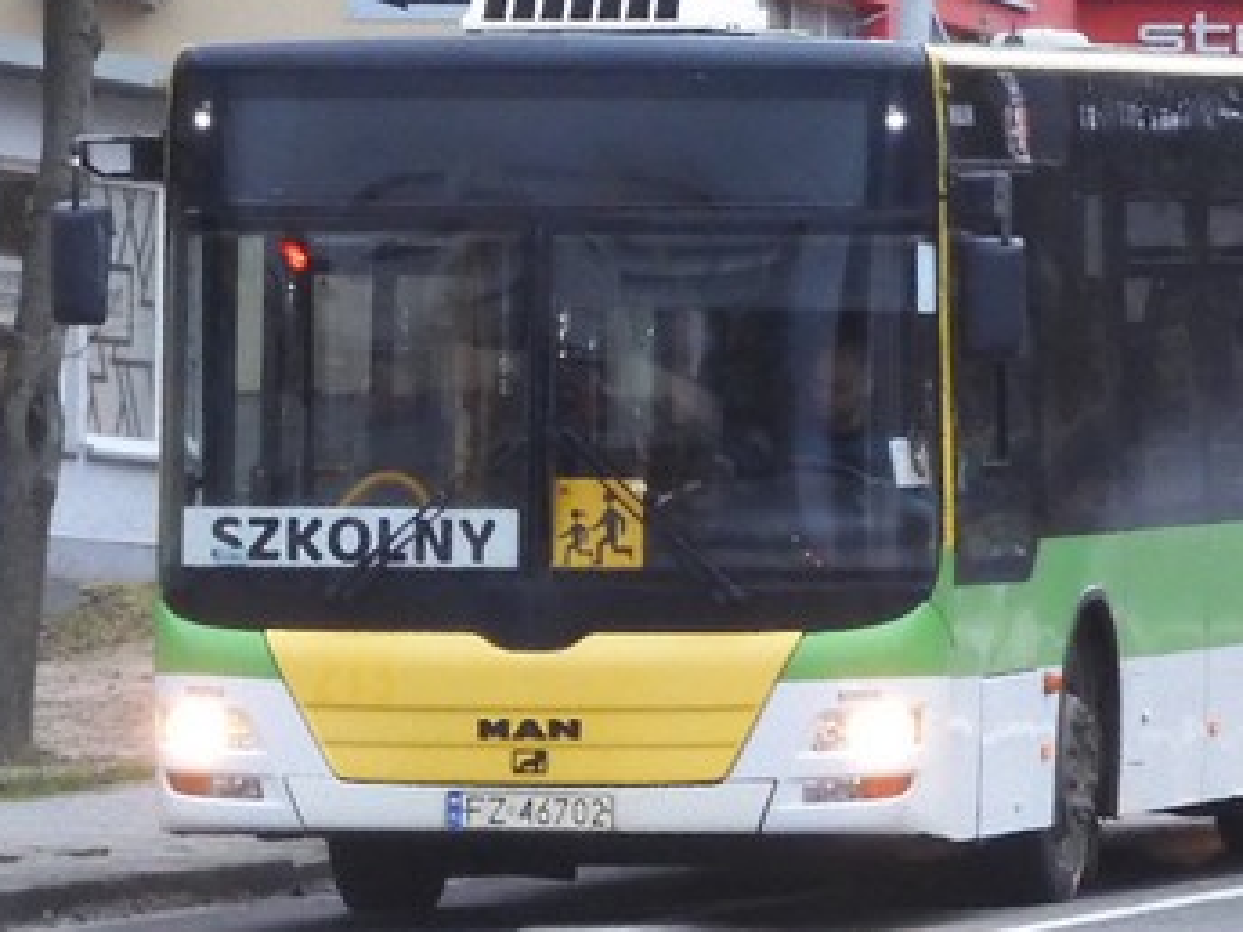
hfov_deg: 3.8
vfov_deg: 2.8
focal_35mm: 524
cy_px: 67
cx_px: 448
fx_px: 18816
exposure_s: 1/25
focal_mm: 35.7
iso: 800
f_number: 5.6
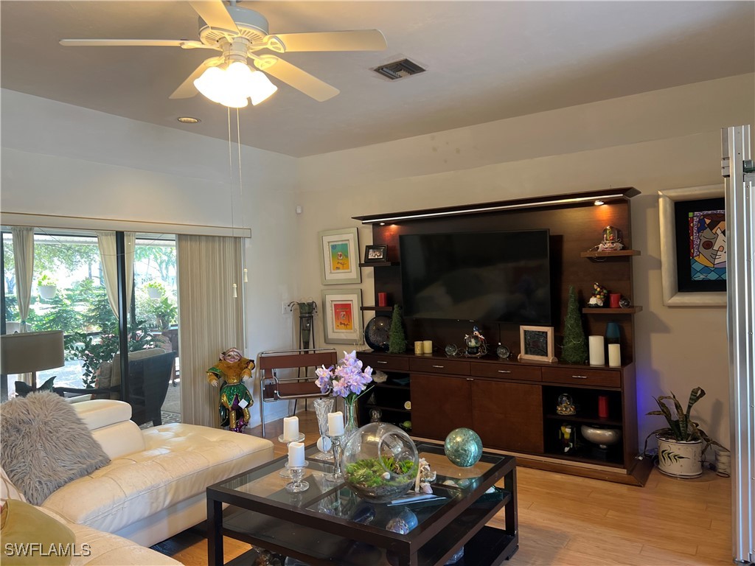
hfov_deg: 67.3
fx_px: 567
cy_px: 283
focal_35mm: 26
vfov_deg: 53.1
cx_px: 378
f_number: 1.5
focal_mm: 5.7
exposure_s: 1/60
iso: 80
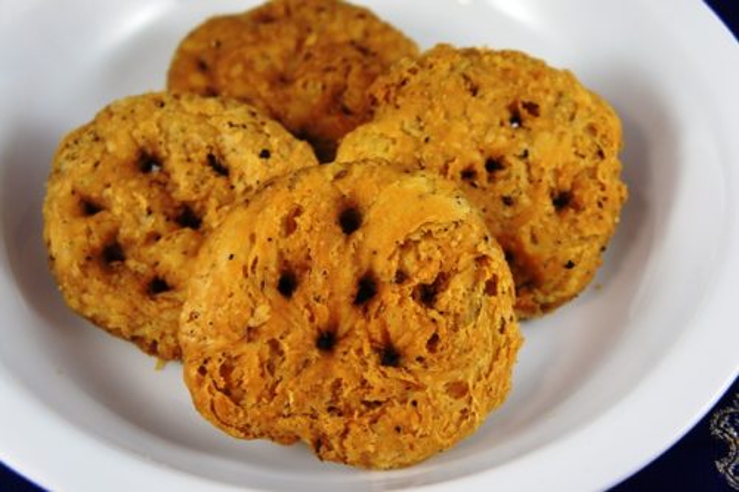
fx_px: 923
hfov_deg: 43.6
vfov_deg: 29.8
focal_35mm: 45
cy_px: 246
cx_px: 370
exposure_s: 1/50
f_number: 4.5
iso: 250
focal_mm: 30
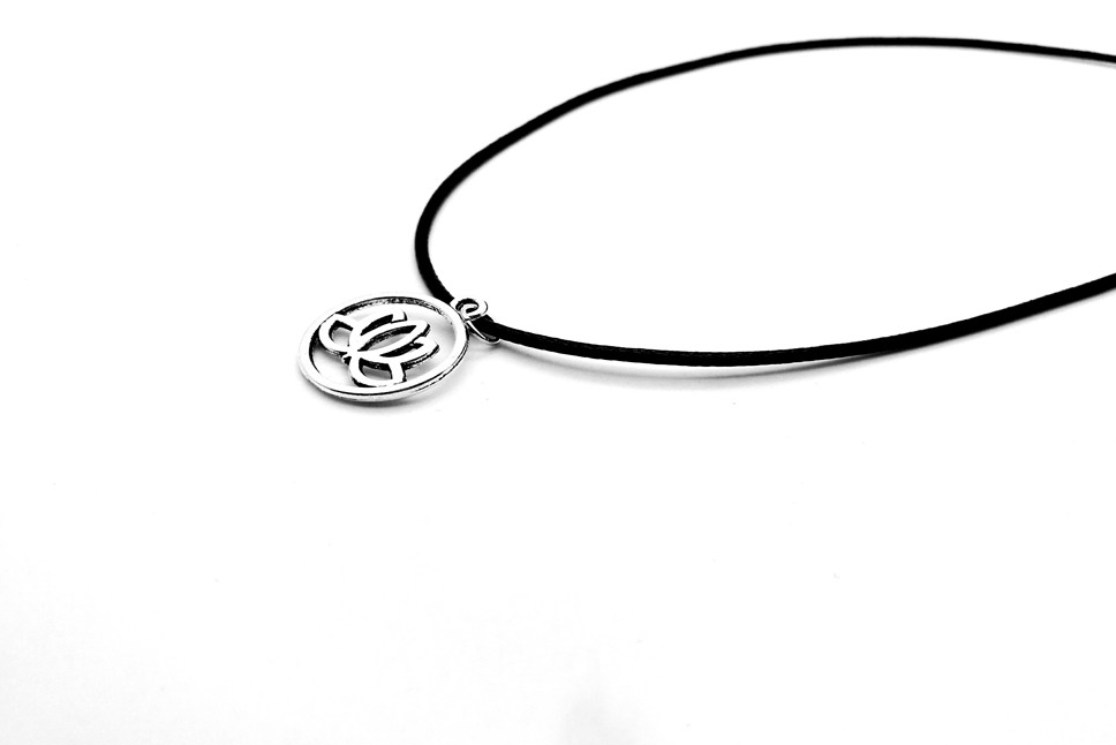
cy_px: 416
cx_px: 559
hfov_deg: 63.6
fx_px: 899
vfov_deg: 44.9
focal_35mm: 29
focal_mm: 4.5
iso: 80
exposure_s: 1/120
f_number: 2.2
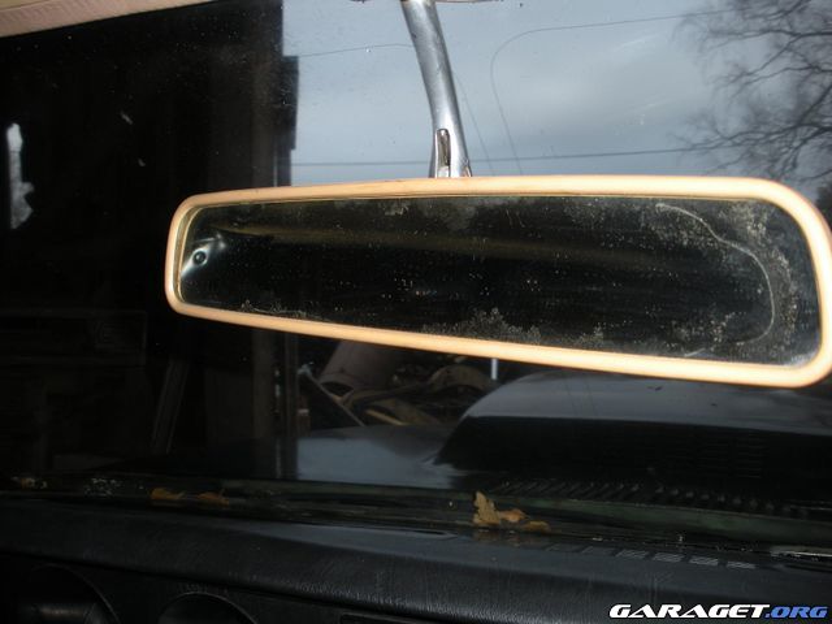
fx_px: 865
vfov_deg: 39.7
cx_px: 416
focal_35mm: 36
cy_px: 312
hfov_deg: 51.4
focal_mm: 6.3
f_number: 3.5
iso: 64
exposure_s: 1/36.3
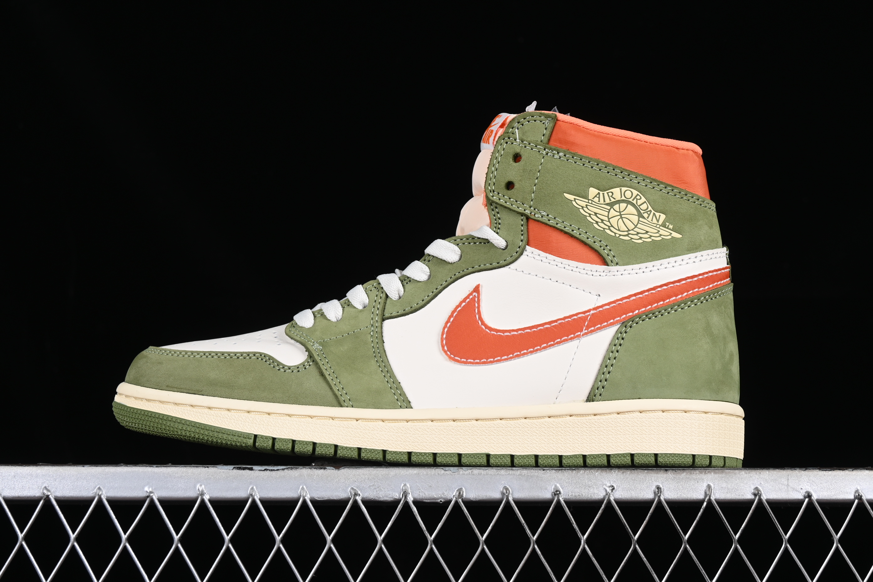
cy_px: 291
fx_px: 1819
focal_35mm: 75
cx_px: 436
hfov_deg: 27.0
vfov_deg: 18.2
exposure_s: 1/80
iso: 160
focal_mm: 50
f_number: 8
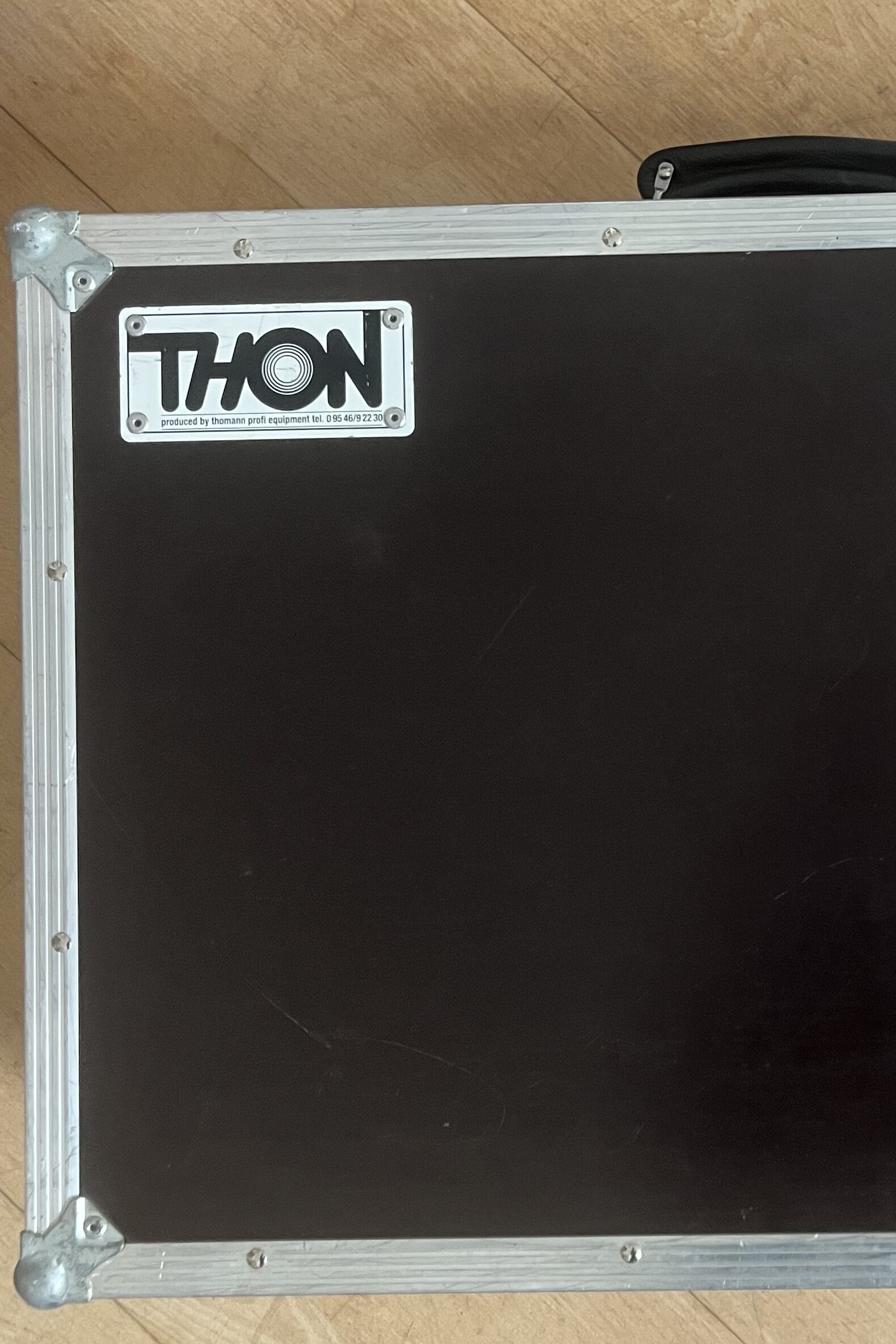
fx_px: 1717
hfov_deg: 28.1
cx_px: 812
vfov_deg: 42.7
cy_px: 620
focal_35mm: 46
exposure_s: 1/60
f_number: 1.6
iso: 250
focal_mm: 5.1
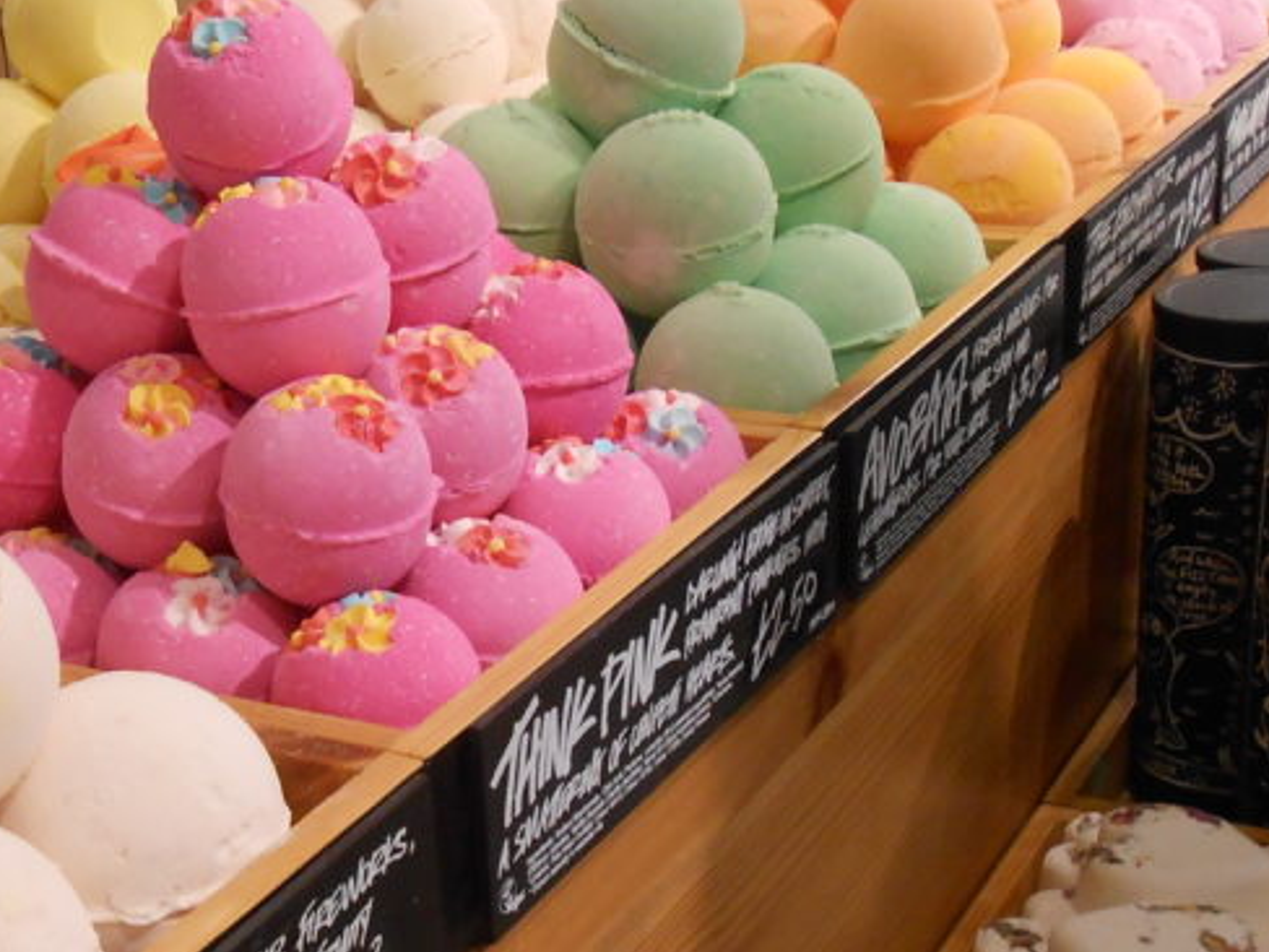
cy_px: 619
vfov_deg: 23.2
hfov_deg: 30.1
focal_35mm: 63
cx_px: 281
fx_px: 2310
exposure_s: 1/30
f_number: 3.8
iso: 250
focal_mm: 5.3
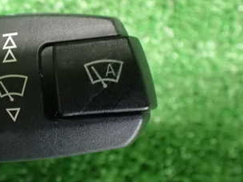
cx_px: 17
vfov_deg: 24.8
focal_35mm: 59
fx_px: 414
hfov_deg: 31.0
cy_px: 72
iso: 1600
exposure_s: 1/25
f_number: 2.3
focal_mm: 5.4
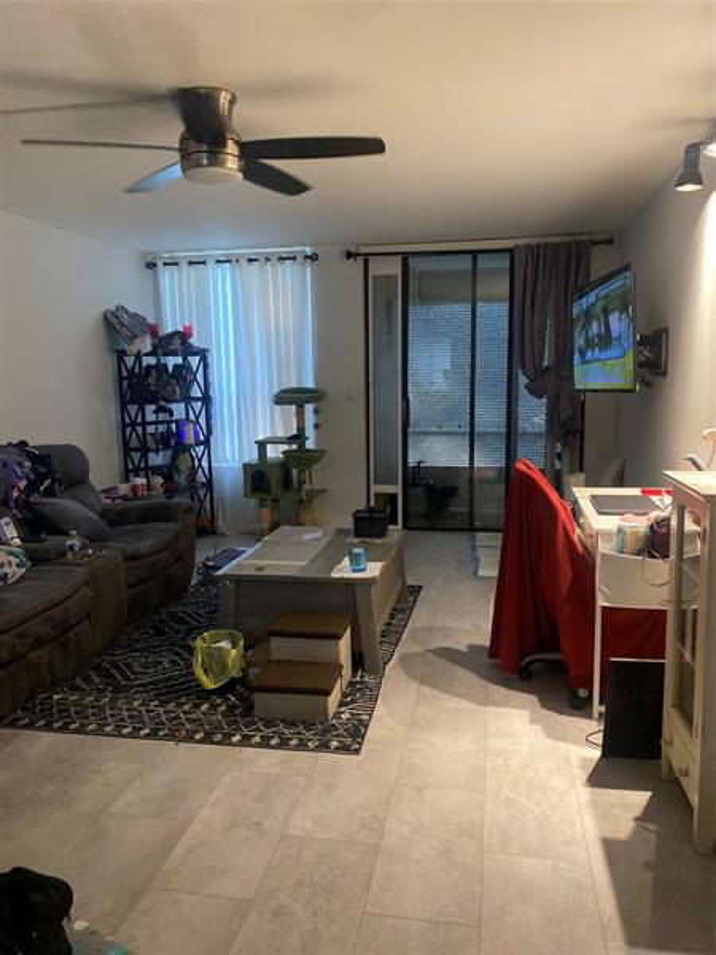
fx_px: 717
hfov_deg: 53.1
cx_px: 358
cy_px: 478
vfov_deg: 67.3
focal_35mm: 26
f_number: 1.8
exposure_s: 1/60
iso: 320
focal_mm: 4.25
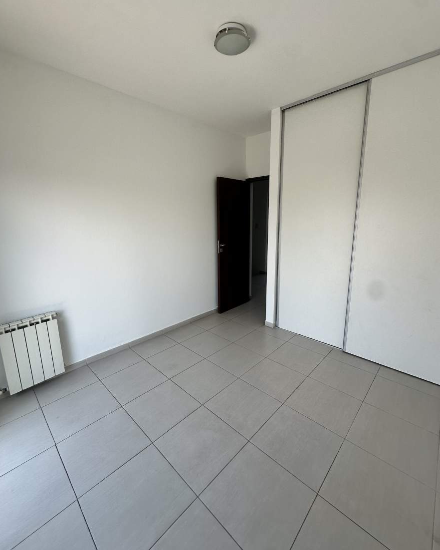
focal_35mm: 15
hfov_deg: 84.0
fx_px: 244
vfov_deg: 96.7
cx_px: 215
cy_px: 261
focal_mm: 2.22
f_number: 2.2
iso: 40
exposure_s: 1/260
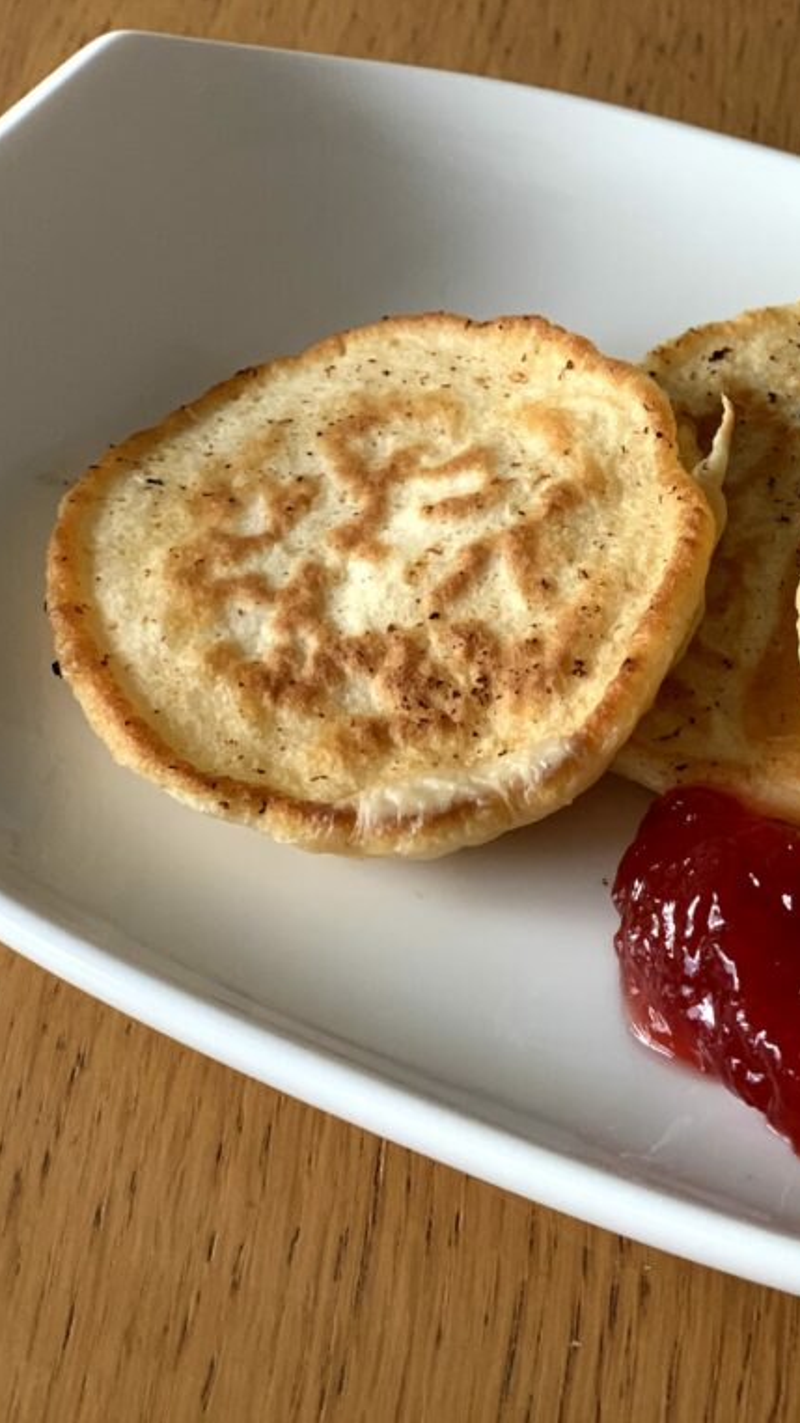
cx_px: 796
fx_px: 2867
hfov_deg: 15.6
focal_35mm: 76
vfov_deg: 27.9
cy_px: 709
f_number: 2.4
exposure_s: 1/67
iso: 125
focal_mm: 6
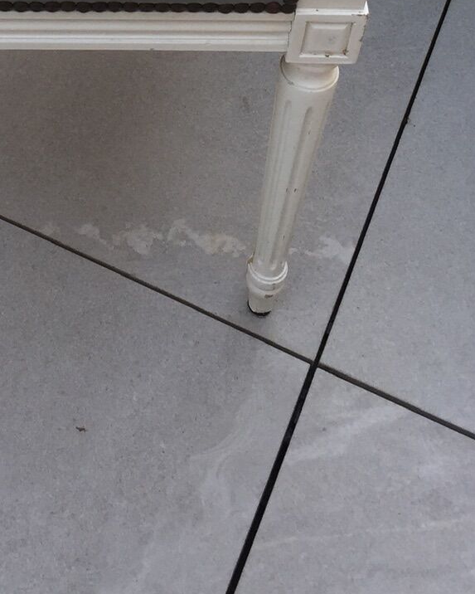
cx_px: 80
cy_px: -237
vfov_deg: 20.8
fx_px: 1423
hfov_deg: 18.7
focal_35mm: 81
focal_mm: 4.15
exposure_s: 1/180
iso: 32
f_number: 2.2
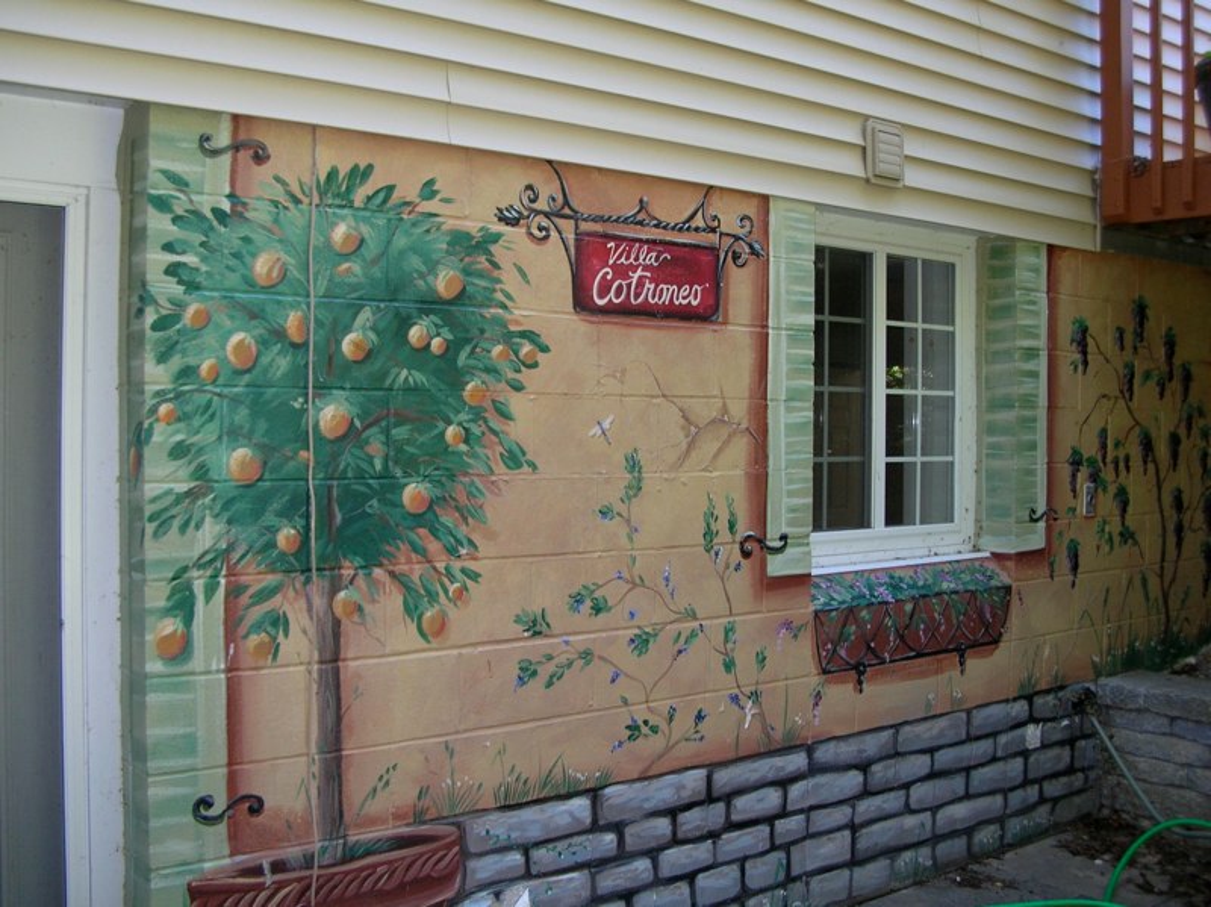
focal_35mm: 36
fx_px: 1259
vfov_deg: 39.6
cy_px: 454
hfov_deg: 51.4
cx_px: 606
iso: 50
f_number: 2.7
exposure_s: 1/37.4
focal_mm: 6
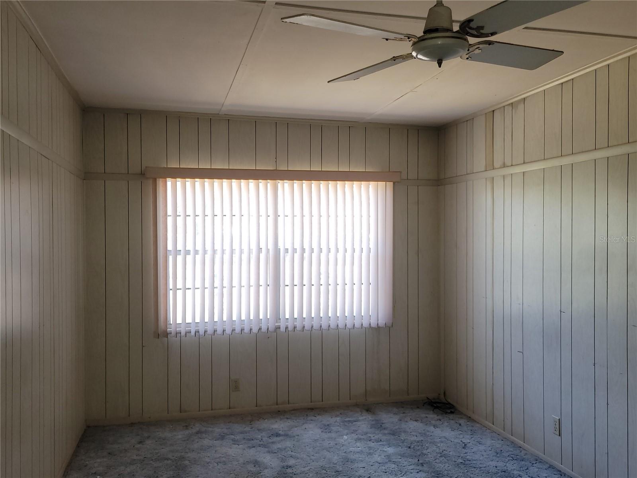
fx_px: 478
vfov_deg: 53.1
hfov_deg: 67.3
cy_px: 239
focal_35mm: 26
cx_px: 318
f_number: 1.8
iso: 50
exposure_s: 1/60
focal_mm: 5.4
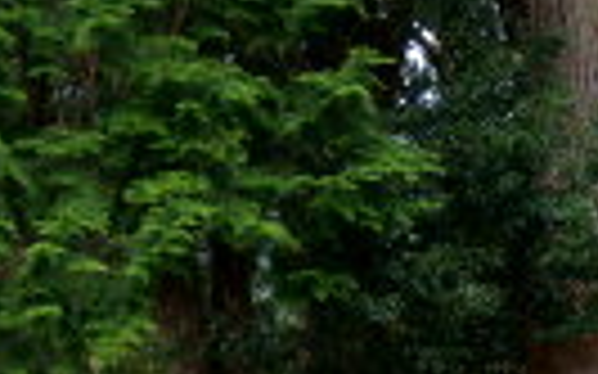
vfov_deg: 10.3
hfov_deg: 16.1
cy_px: 570
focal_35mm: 123
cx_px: 767
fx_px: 2004
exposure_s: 1/60
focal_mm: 35
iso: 400
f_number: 5
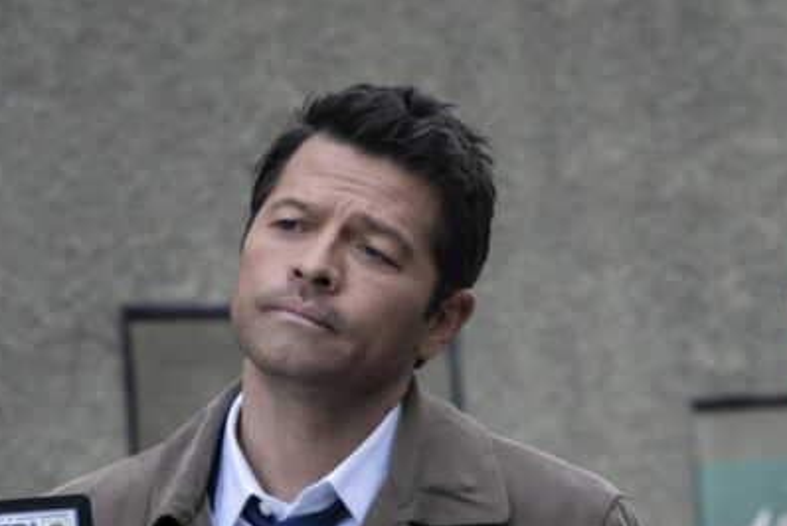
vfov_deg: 5.9
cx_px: 581
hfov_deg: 8.9
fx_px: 5053
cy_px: 478
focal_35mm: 231
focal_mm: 126
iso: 3200
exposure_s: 1/200
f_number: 8
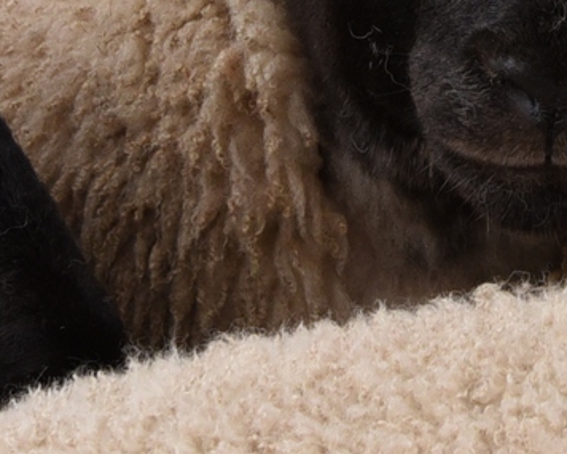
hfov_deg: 5.2
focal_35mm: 371
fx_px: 6227
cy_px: -323
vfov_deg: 4.1
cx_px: 647
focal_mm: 62
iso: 800
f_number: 10
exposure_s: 1/1000
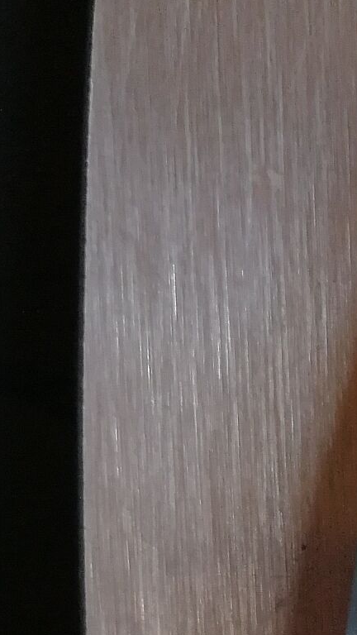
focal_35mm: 98
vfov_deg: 20.7
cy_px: 710
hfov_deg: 11.6
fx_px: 1649
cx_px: 607
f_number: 1.8
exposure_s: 1/100
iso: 160
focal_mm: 3.95
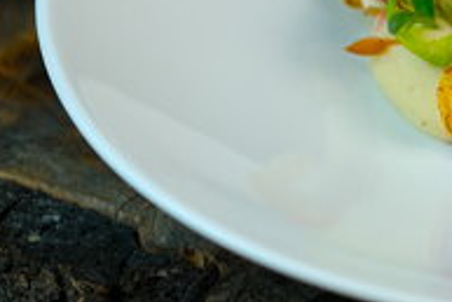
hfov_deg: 9.1
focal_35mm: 224
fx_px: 2814
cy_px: 42
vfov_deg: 6.1
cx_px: 527
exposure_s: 1/180
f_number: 3.2
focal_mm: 60
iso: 160
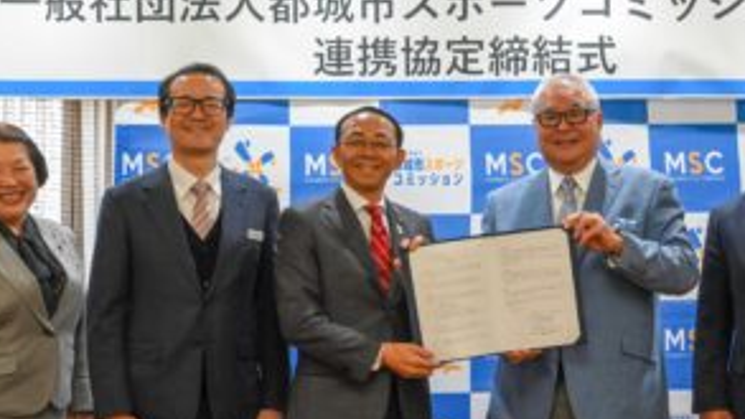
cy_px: 206
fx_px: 1344
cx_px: 506
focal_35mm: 68
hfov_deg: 30.7
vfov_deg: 17.7
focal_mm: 38
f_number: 6.3
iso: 4000
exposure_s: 1/320
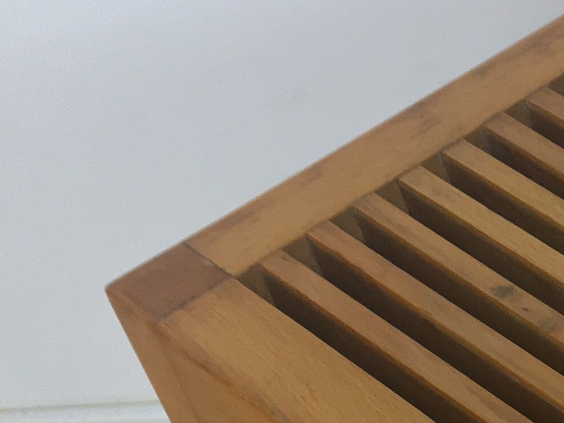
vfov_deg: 11.7
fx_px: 1922
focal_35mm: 118
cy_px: 721
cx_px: 1003
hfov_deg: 14.7
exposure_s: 1/33
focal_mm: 4.15
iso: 40
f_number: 2.2
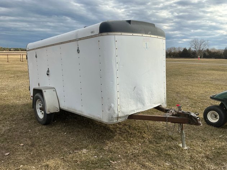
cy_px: 85
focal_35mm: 28
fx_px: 184
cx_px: 114
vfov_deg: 49.7
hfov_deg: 63.5
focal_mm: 3
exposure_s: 1/1675
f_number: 1.8
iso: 25
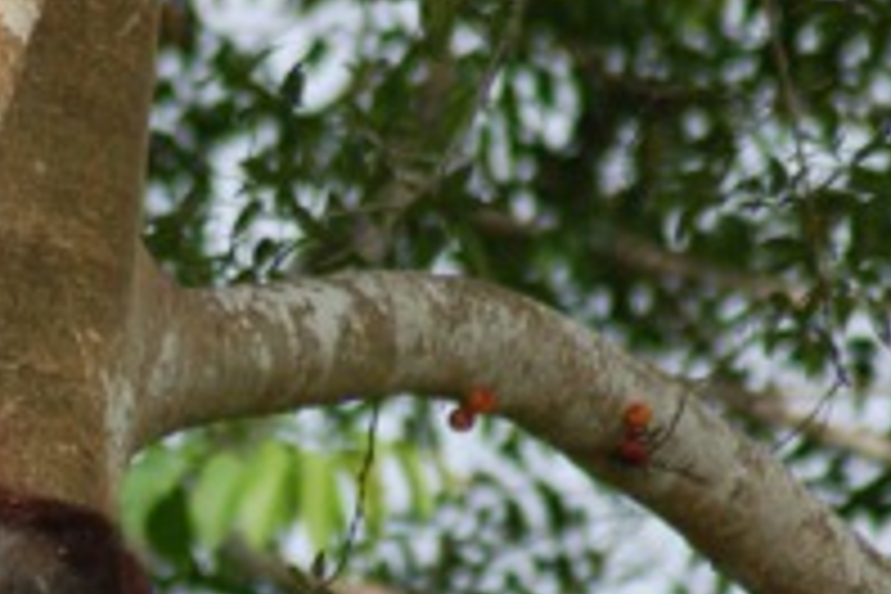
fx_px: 25144
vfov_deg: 1.4
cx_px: 4
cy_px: 670
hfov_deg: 2.0
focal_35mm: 1016
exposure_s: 1/2000
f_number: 5.6
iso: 800
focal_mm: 210
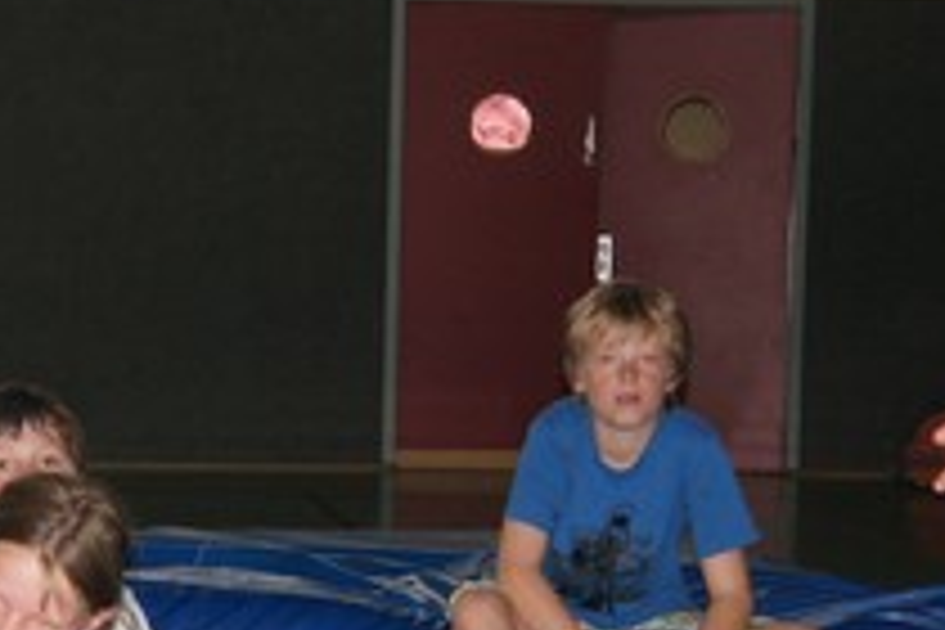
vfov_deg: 10.5
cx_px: 180
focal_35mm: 129
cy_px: 684
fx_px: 3386
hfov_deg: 15.8
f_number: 4.5
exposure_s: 1/60
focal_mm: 30
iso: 500
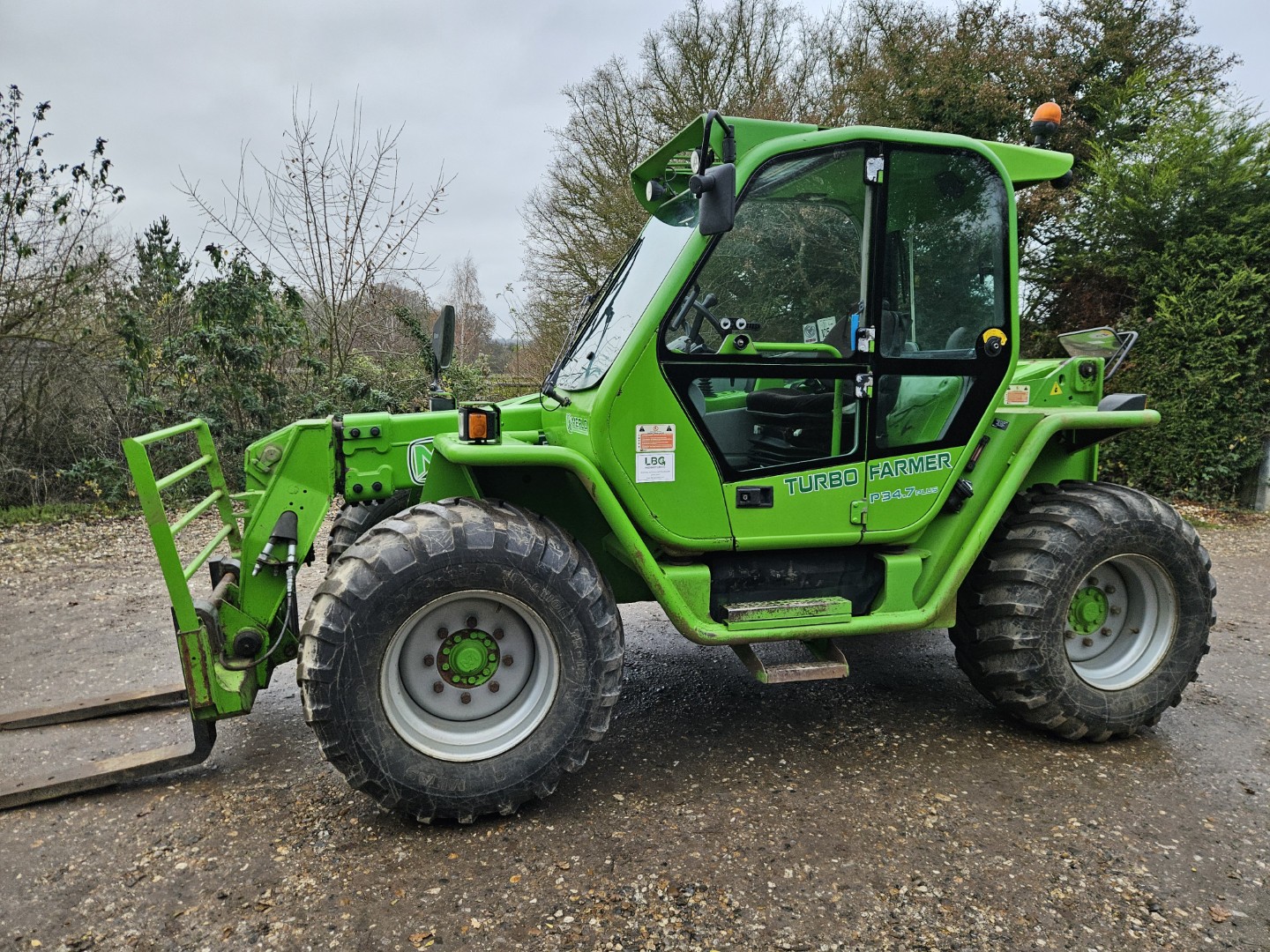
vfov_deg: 58.9
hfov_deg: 73.9
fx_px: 844
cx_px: 635
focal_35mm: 23
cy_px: 476
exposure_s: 1/180
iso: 80
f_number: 1.8
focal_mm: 5.4
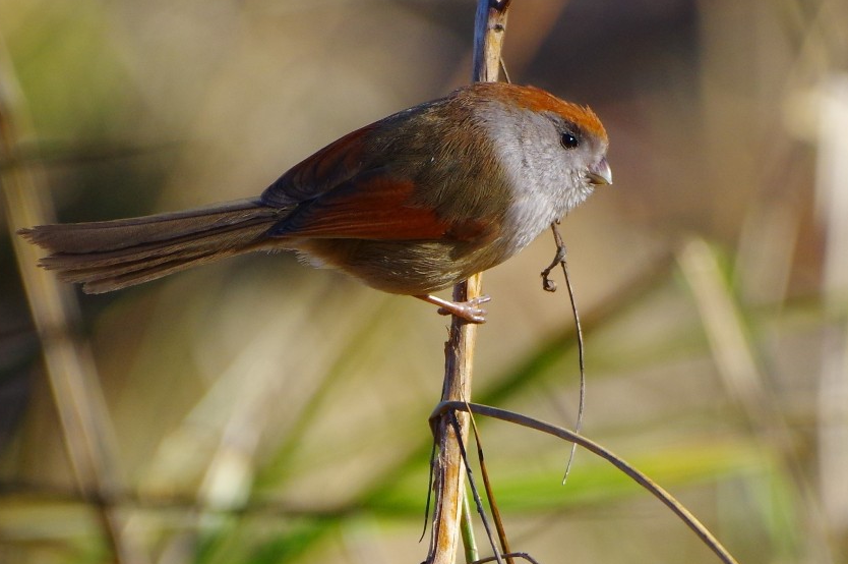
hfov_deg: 2.2
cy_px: 209
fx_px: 21998
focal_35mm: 935
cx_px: 523
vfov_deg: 1.5
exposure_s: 1/750
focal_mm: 450
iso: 400
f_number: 5.6
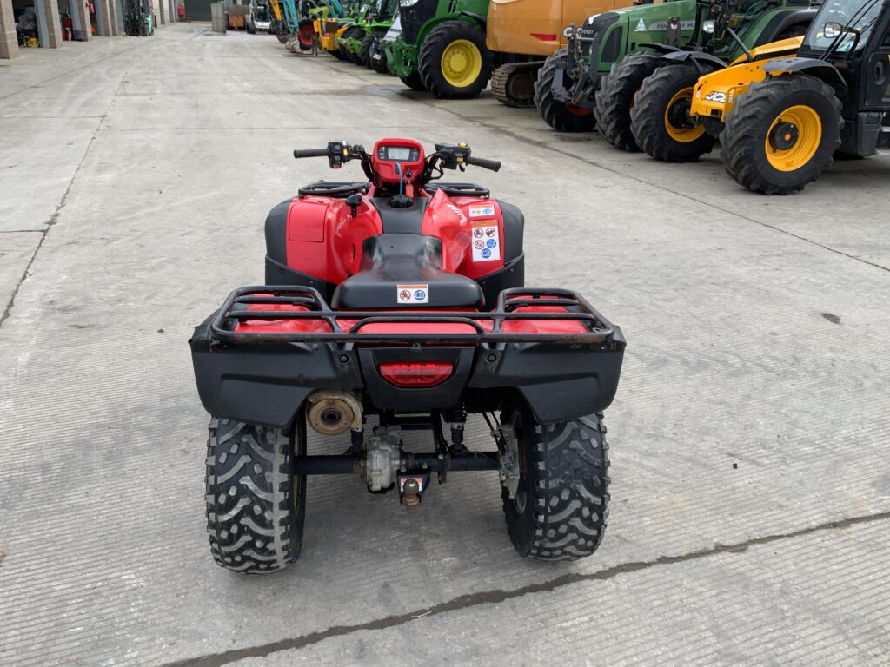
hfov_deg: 61.7
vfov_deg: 48.2
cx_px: 445
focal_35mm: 29
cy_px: 334
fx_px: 746
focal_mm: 3
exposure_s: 1/495
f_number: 1.8
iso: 16
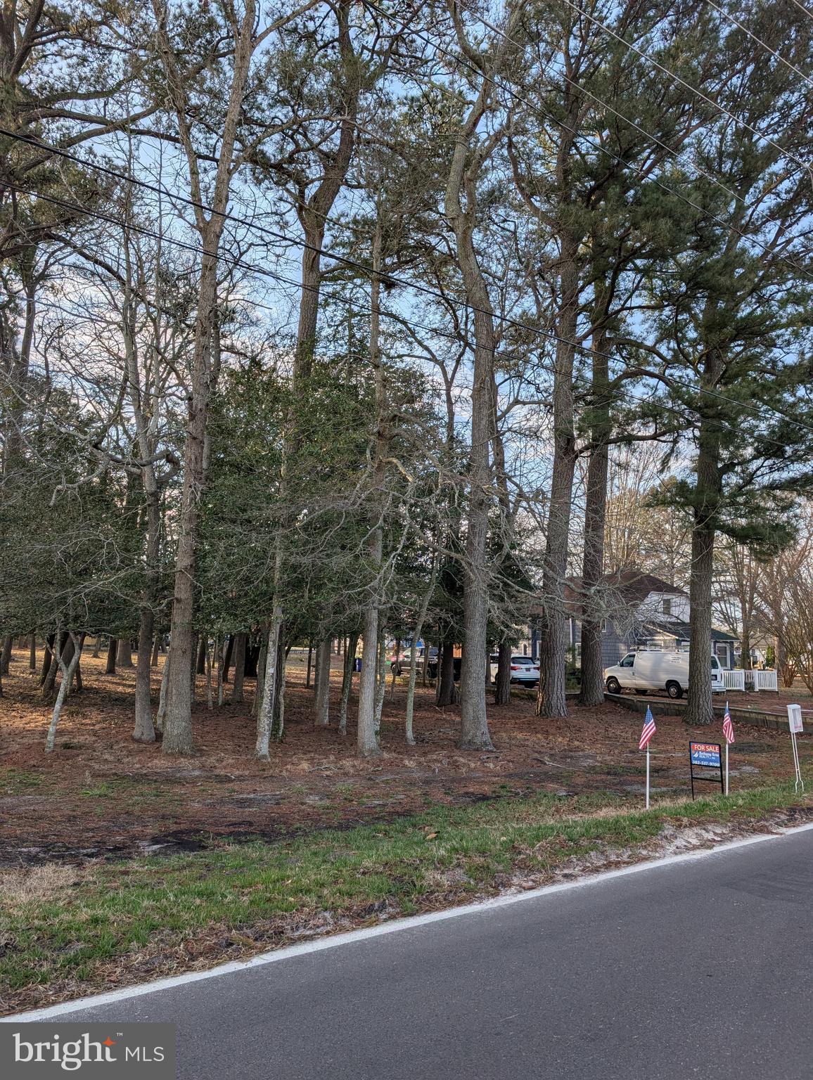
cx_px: 406
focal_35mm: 24
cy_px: 540
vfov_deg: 71.5
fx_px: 750
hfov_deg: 56.9
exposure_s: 1/3311
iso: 22
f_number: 1.68
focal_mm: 6.9
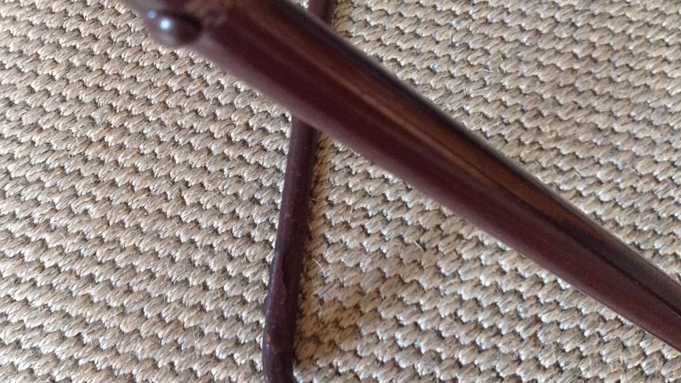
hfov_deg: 35.4
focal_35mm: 59
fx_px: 1065
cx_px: 280
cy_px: 39
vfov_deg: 20.0
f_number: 2.4
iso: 250
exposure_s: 1/15
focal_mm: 4.28
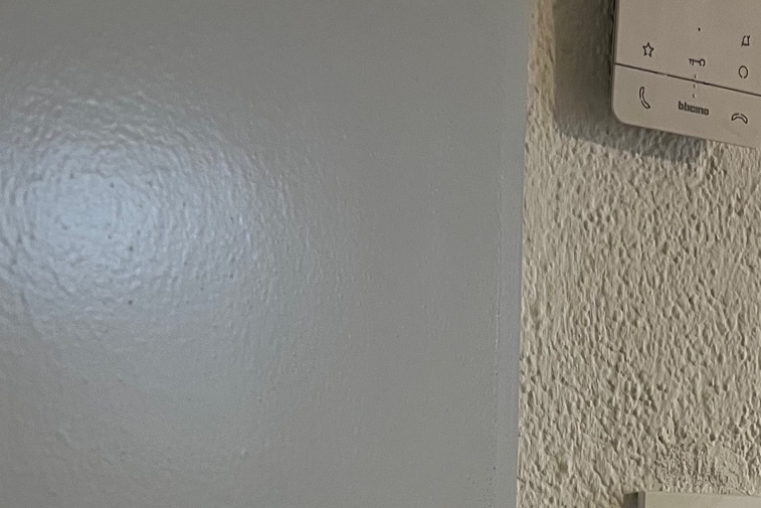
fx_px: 1522
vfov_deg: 17.5
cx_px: 744
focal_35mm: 72
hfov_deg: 26.7
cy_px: 706
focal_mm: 5.7
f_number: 1.5
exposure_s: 1/60
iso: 200
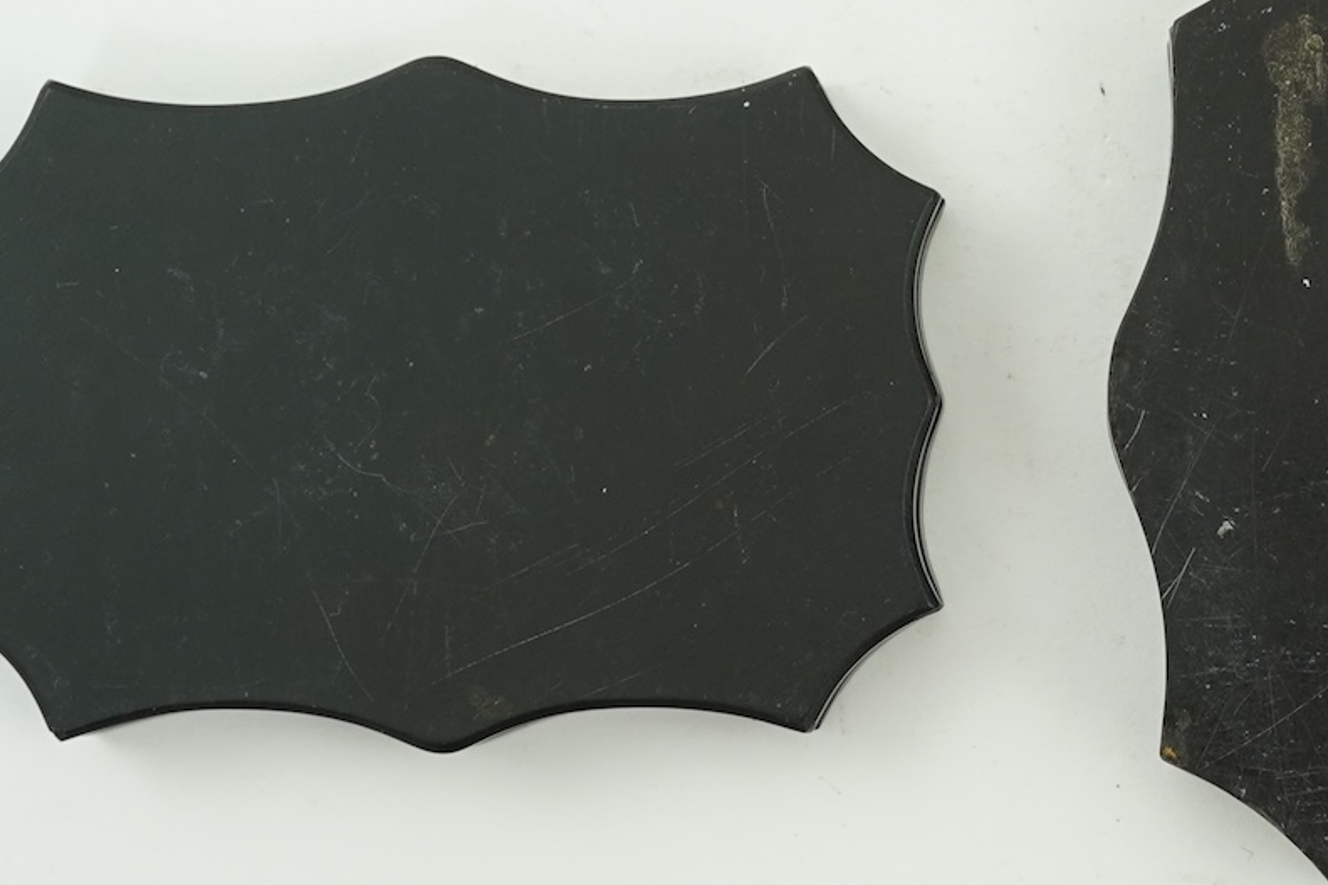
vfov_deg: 12.2
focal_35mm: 112
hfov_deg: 17.9
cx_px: 1249
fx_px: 4130
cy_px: 410
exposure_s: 1/50
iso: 400
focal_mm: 30
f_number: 8
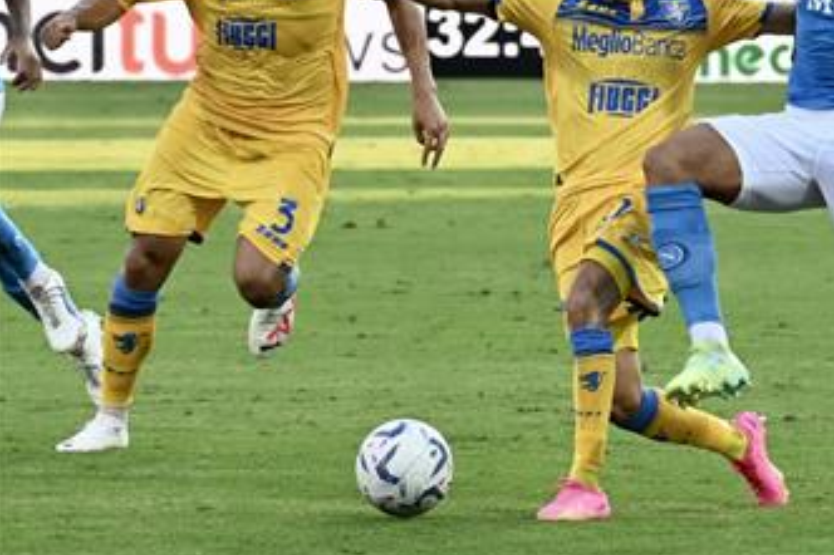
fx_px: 7317
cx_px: 623
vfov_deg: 4.3
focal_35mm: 316
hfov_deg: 6.5
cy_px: 187
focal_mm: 140
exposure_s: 1/1250
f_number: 5.6
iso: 1400
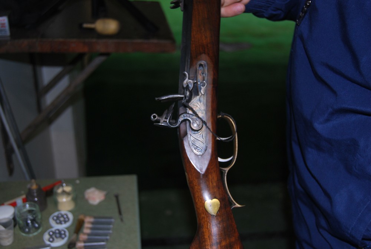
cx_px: 186
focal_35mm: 39
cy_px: 124
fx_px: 403
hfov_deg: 49.5
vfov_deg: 34.4
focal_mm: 26
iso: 200
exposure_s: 1/60
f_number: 4
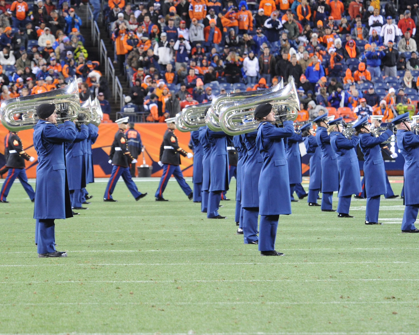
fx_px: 3671
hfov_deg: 6.5
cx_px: 141
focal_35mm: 296
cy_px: 126
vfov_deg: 5.2
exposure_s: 1/160
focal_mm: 210
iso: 3200
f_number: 6.3
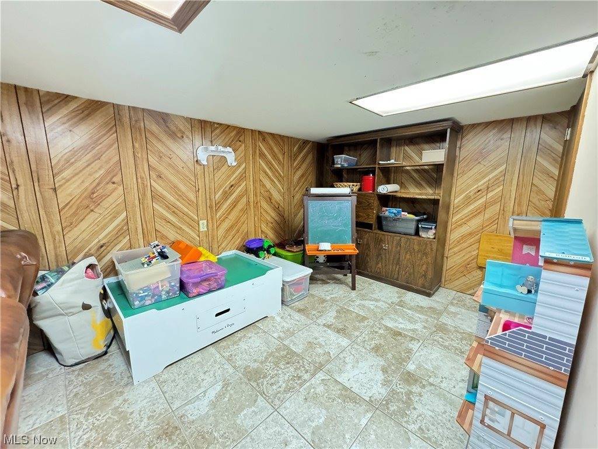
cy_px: 224
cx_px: 299
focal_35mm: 14
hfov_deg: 102.1
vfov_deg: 85.7
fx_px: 242
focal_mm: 2.22
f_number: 2.2
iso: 1250
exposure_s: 1/40
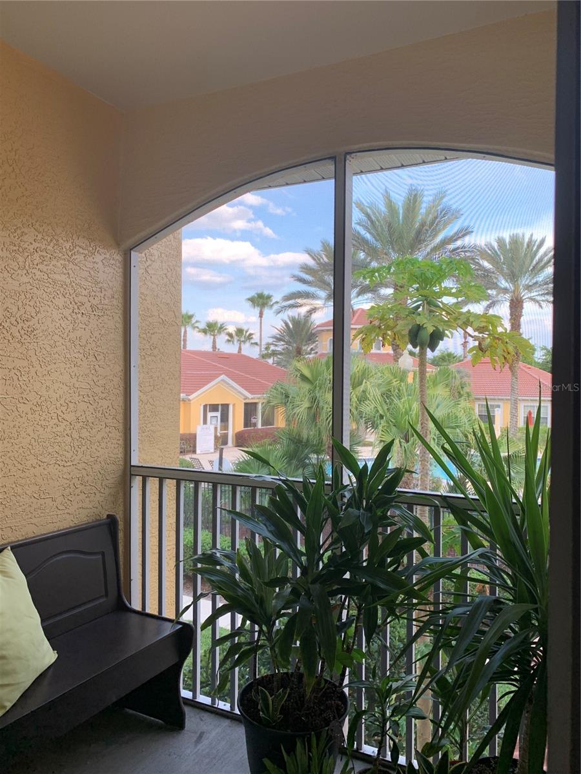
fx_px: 582
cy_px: 387
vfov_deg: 67.3
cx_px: 290
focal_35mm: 26
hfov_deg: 53.1
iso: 32
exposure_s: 1/122
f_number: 1.8
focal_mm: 4.25
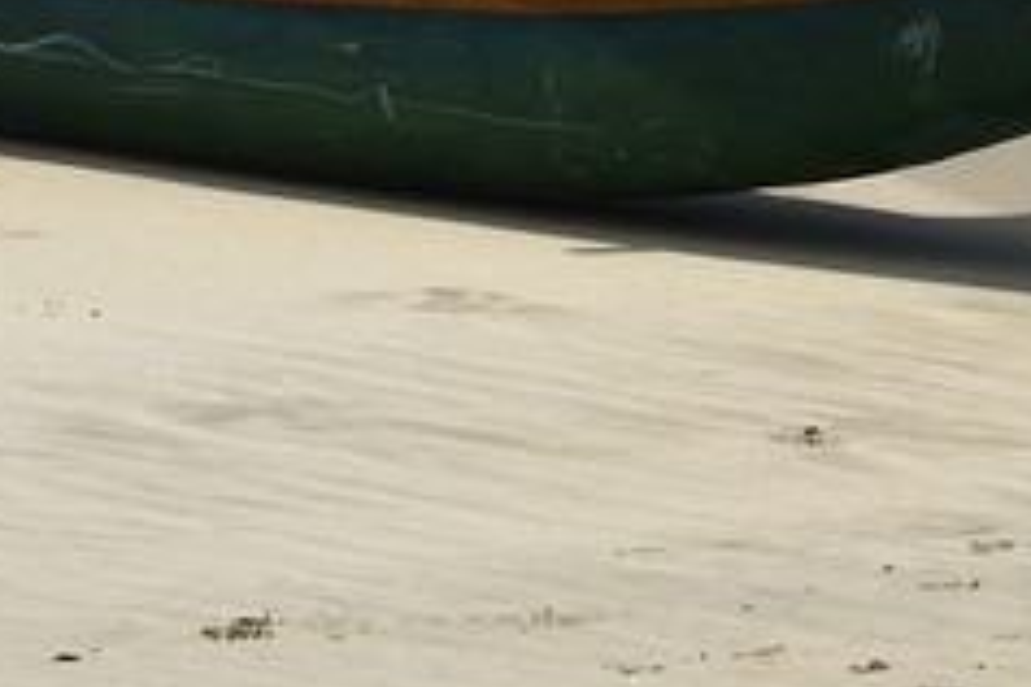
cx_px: 1501
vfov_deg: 1.7
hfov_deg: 2.5
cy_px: -1535
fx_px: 23597
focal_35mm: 824
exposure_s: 1/400
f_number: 11
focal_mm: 122
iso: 200
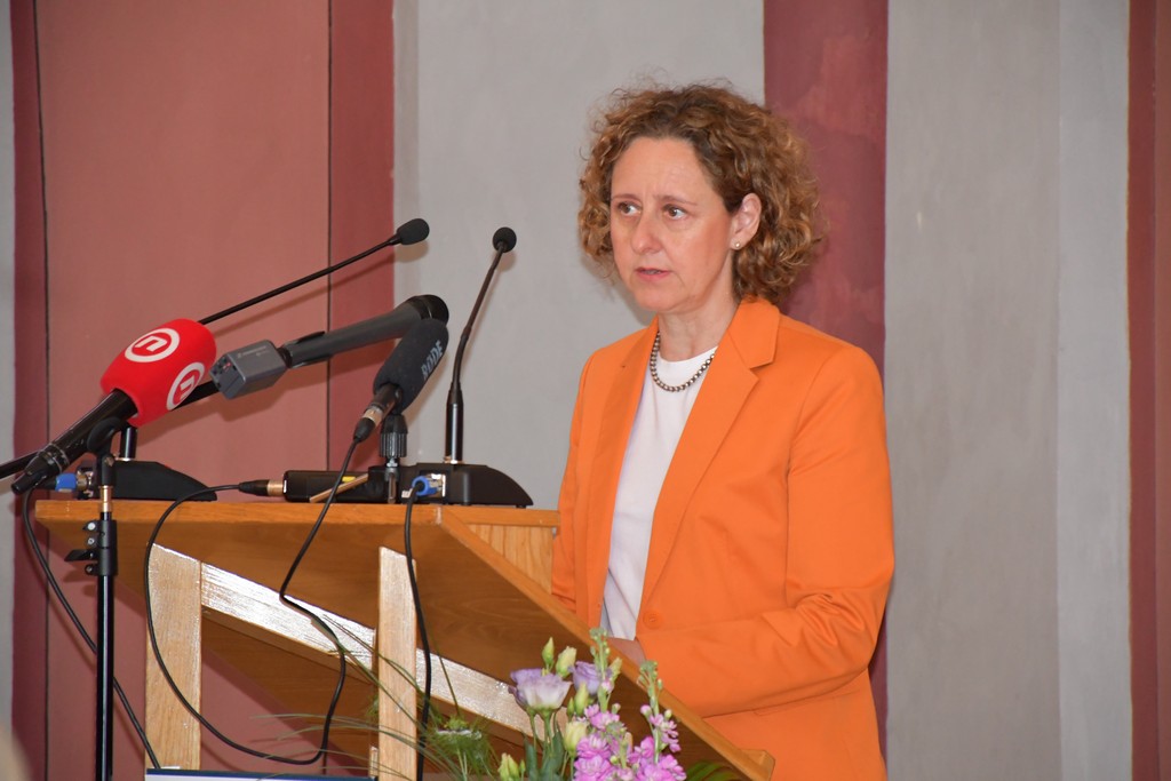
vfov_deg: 6.5
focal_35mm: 210
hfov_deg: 9.8
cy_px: 390
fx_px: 6831
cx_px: 586
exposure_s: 1/60
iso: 3200
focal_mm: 140
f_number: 5.6
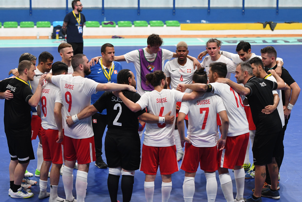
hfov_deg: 19.5
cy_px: 101
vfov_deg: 13.0
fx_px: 881
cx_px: 151
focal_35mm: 105
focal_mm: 70
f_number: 3.2
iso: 1600
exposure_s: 1/400
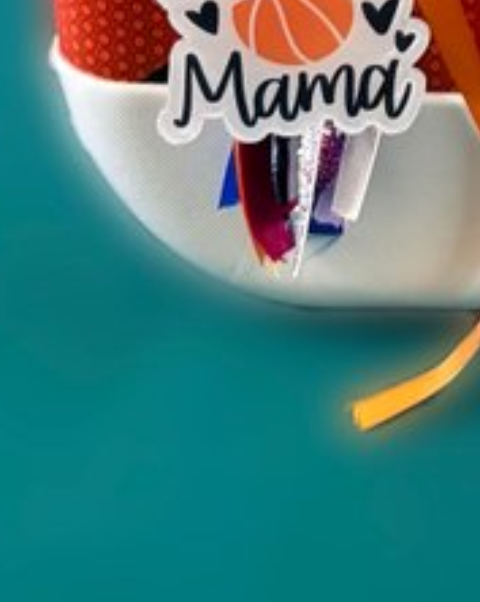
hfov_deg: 10.7
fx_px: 2313
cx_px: 986
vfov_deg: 12.6
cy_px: -696
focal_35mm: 130
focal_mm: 5.96
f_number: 1.6
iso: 400
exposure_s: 1/53
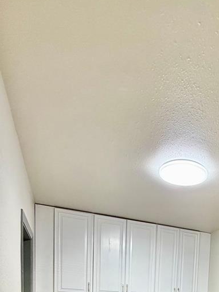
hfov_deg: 40.6
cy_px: 328
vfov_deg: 42.4
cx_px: 184
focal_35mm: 33
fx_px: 278
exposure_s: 1/60
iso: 400
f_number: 2.2
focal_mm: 2.22
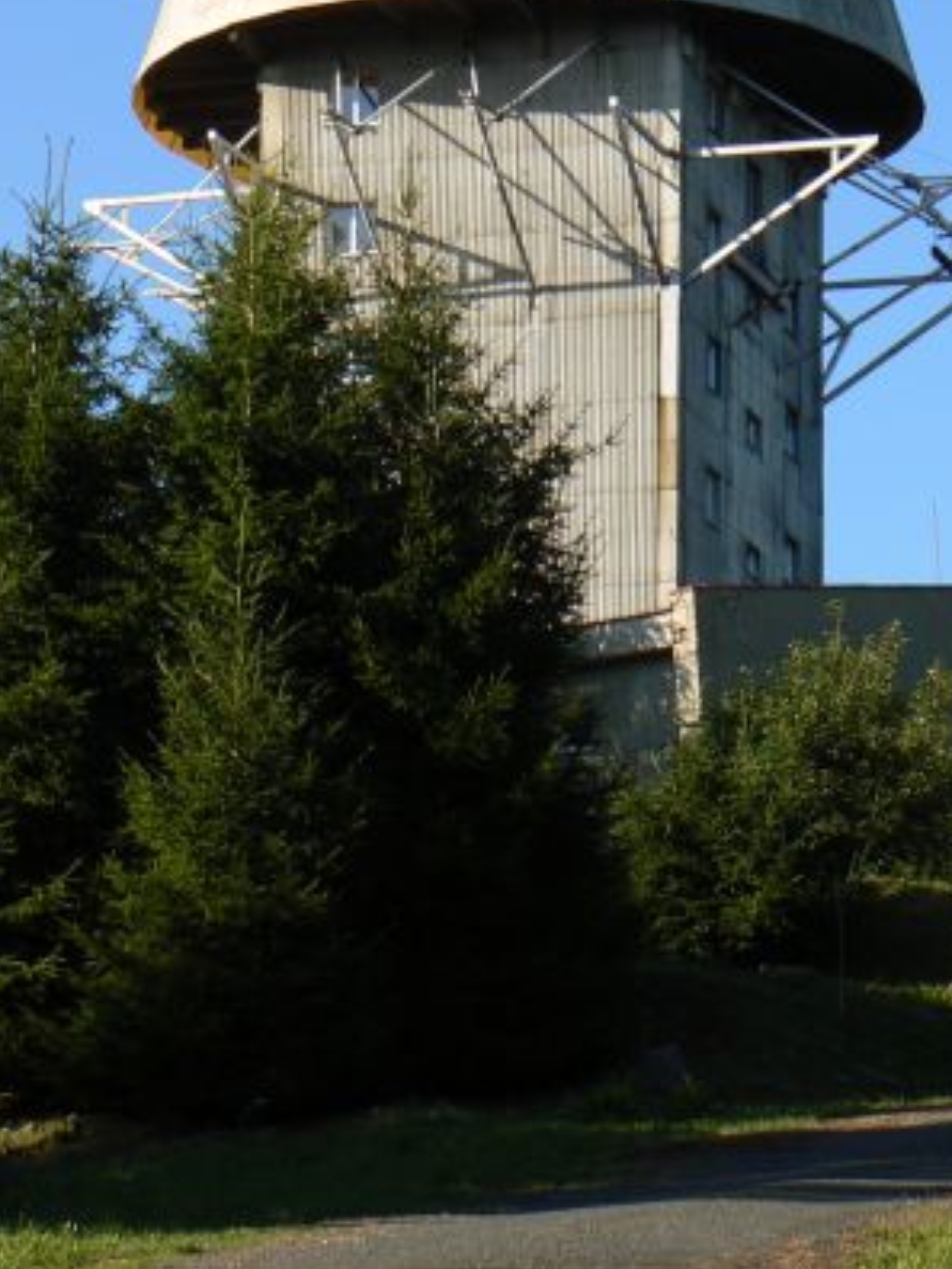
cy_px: 405
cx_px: 718
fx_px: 5500
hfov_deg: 9.9
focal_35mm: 150
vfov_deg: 13.1
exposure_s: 1/400
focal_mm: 14.9
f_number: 5.6
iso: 80
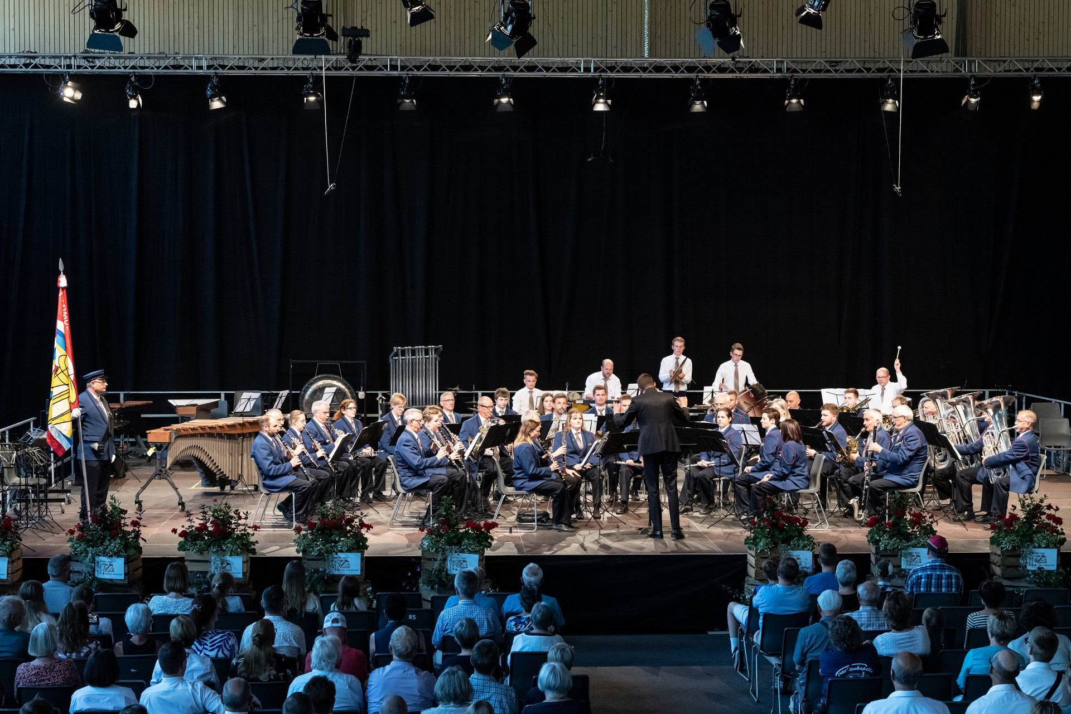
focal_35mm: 70
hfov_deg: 28.8
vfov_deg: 19.5
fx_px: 2082
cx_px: 536
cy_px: 357
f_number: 8
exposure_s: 1/125
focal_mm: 70
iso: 4000
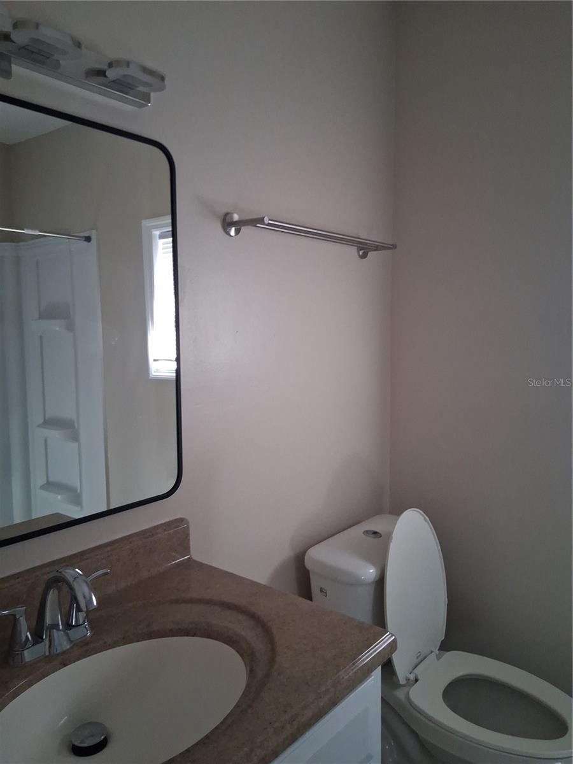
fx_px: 574
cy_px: 382
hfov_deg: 53.1
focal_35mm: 26
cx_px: 286
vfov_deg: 67.3
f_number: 1.8
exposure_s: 1/50
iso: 500
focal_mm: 3.98
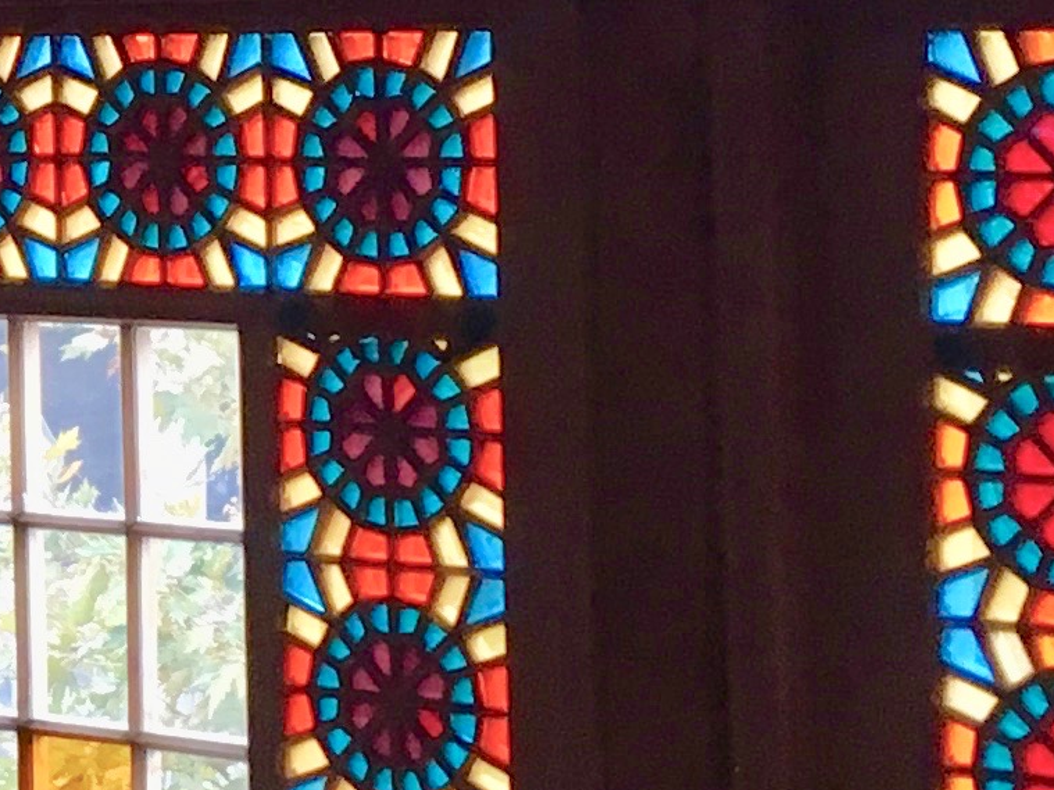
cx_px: -672
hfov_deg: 12.1
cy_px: -111
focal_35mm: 154
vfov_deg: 9.5
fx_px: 4688
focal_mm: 4.15
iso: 40
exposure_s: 1/33
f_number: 2.2
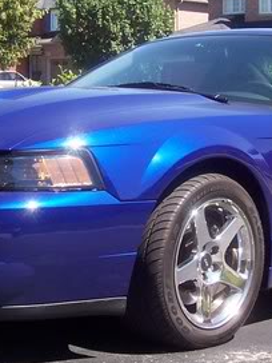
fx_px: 911
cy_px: 137
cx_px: 163
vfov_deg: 22.5
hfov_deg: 17.0
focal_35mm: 87
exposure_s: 1/250
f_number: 5.6
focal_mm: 5.6
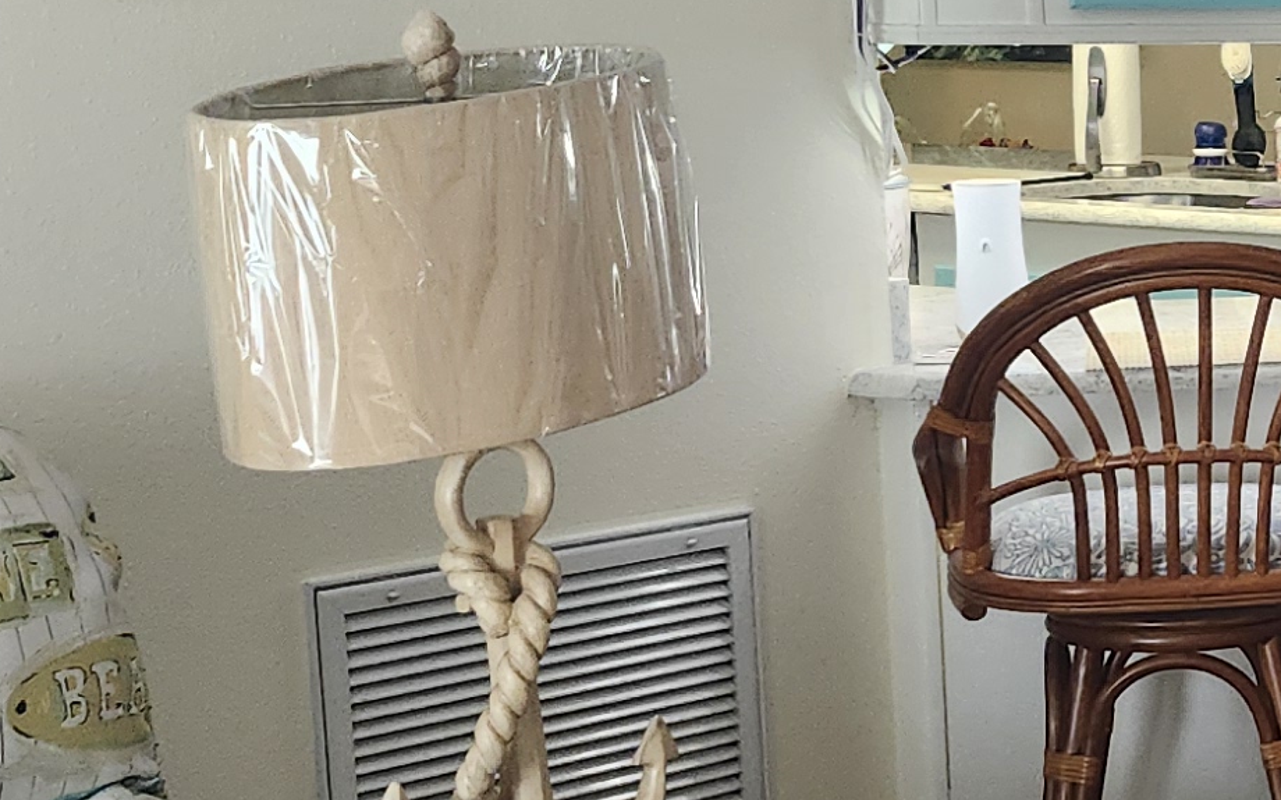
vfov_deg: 12.3
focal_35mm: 106
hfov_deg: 17.1
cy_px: 487
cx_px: 2084
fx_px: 3701
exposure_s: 1/120
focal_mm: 5.54
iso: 250
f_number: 1.8
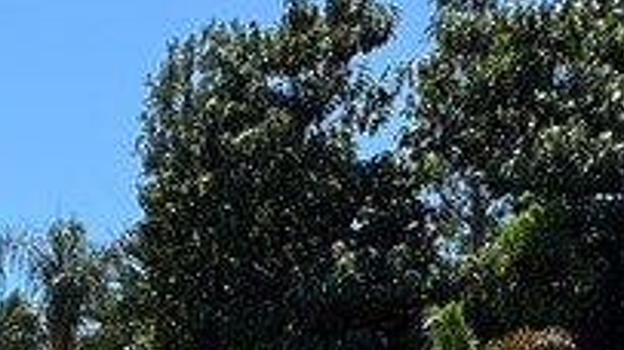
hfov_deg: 25.3
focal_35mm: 77
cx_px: -83
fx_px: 1274
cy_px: 682
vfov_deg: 13.6
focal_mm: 2.22
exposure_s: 1/1217
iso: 40
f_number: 2.2
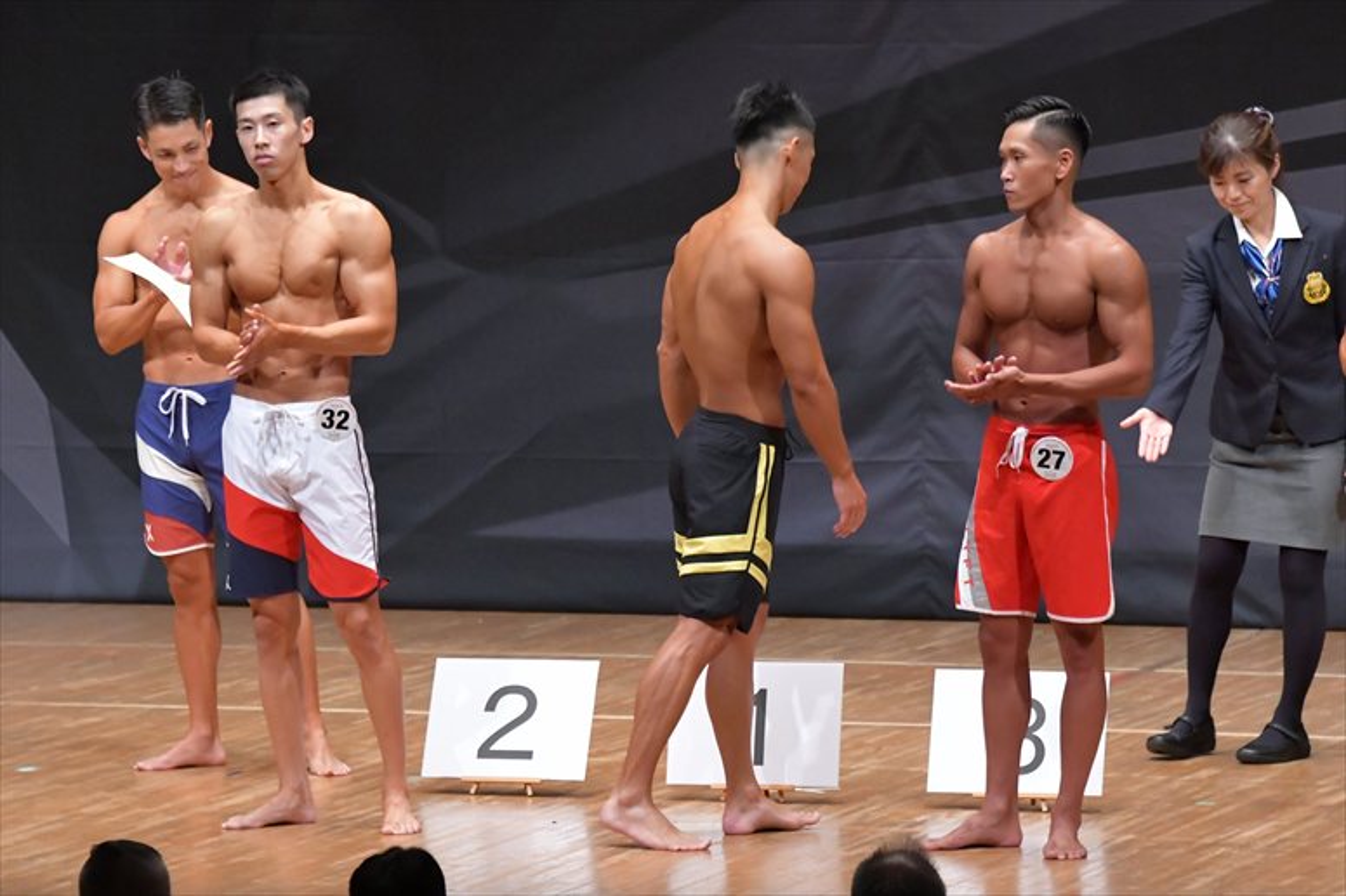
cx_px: 673
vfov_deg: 5.4
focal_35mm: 255
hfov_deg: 8.1
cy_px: 448
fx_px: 9530
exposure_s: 1/400
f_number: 5.6
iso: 8000
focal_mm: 170
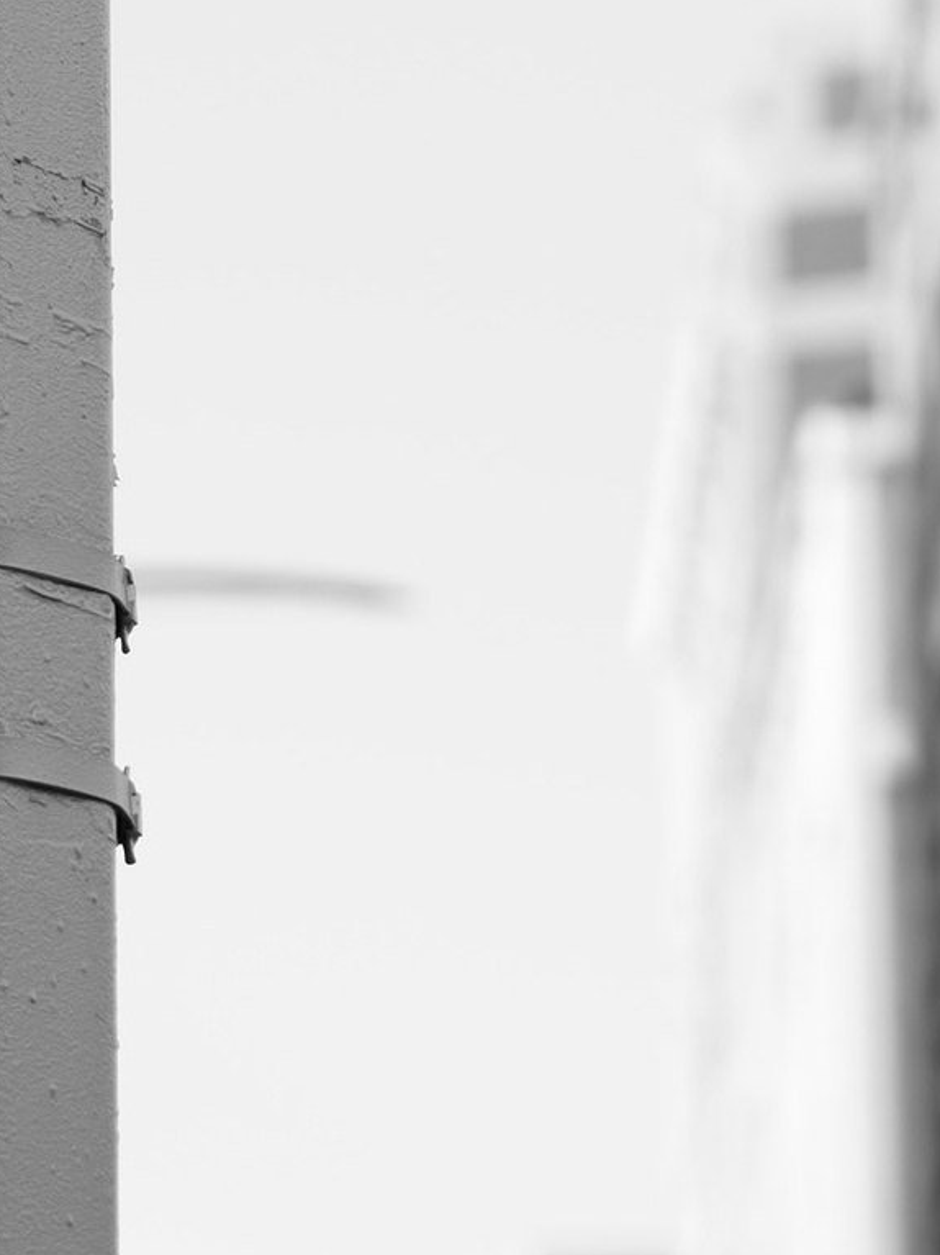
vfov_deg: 8.2
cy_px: 172
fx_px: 8731
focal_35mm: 241
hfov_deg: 6.2
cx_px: 306
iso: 100
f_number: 1.8
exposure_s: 1/1000
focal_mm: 50
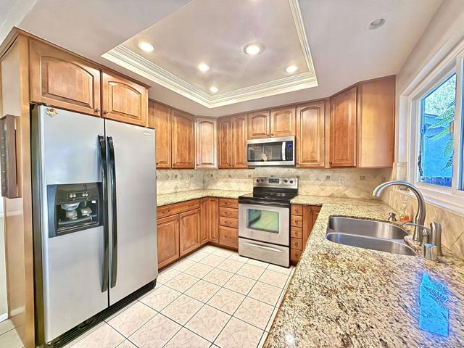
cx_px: 232
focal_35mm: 14
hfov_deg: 102.1
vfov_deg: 85.7
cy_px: 174
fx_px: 188
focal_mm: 2.22
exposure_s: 1/60
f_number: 2.2
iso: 800
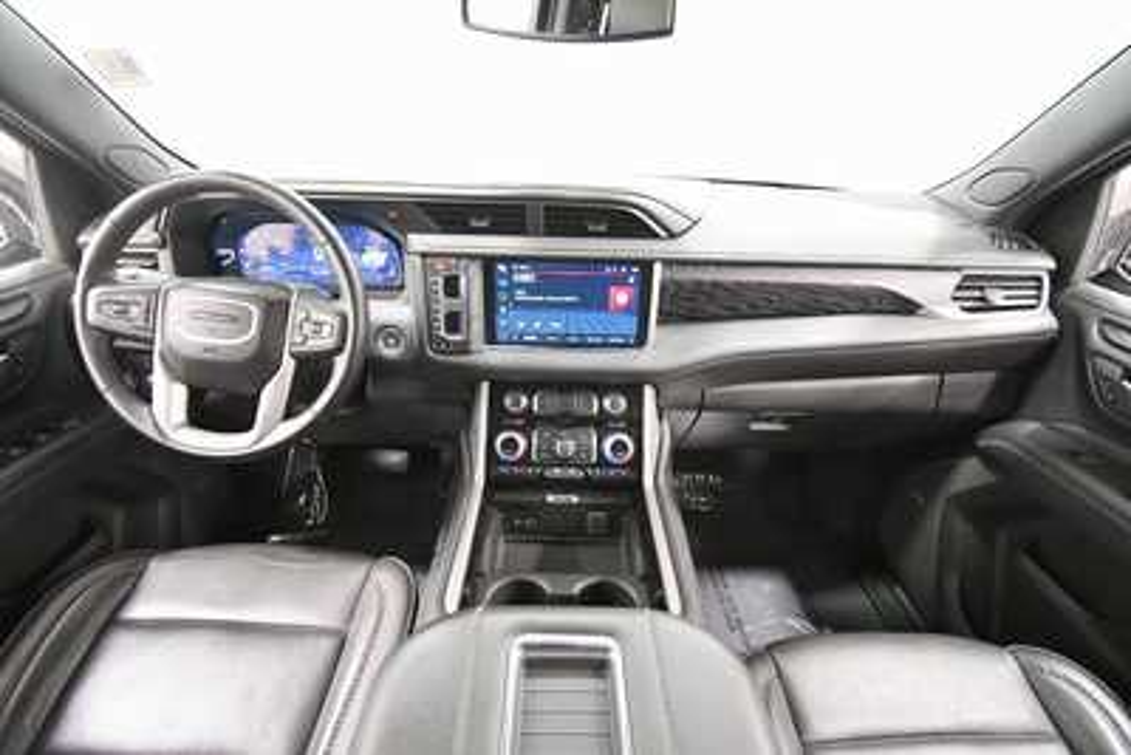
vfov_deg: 77.4
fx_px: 471
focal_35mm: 15
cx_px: 566
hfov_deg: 100.4
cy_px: 378
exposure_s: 1/60
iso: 5600
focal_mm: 10
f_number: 4.5
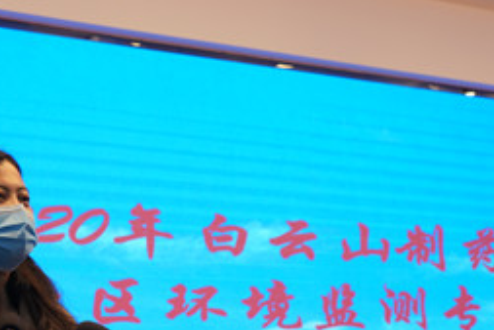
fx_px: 1140
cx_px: 166
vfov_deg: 16.2
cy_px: 312
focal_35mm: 83
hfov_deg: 24.3
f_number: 7.1
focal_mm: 35
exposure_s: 1/60
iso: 800
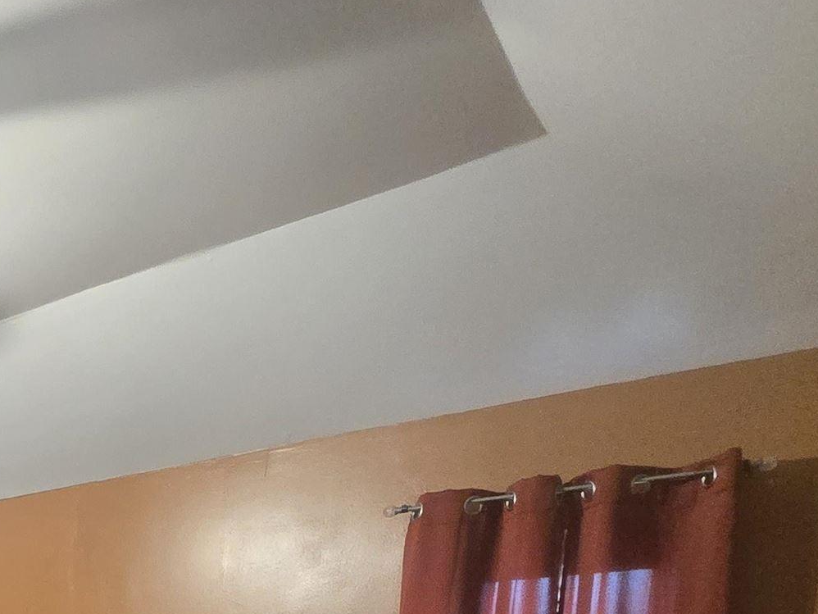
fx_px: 945
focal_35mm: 40
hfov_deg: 30.6
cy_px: 835
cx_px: -353
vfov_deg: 28.3
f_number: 2.2
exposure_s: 1/60
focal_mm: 2.2
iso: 800
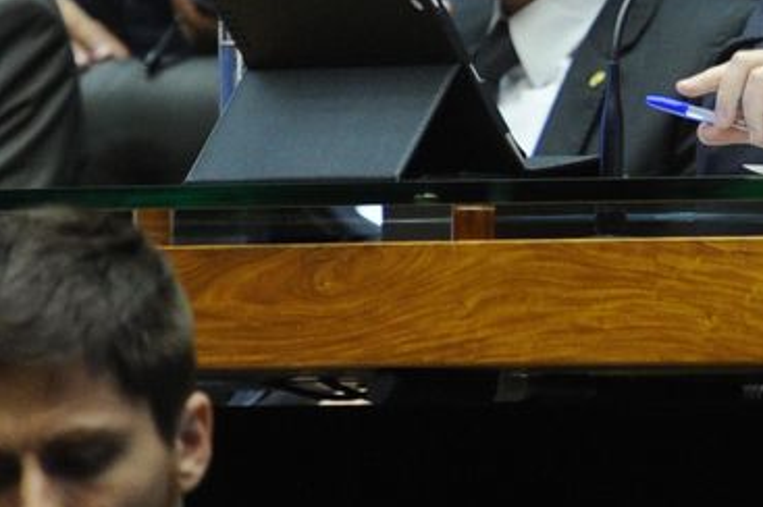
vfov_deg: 1.3
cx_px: 946
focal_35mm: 1043
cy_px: 25
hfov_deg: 2.0
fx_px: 22086
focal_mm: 180
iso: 1250
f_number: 2.8
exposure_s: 1/60
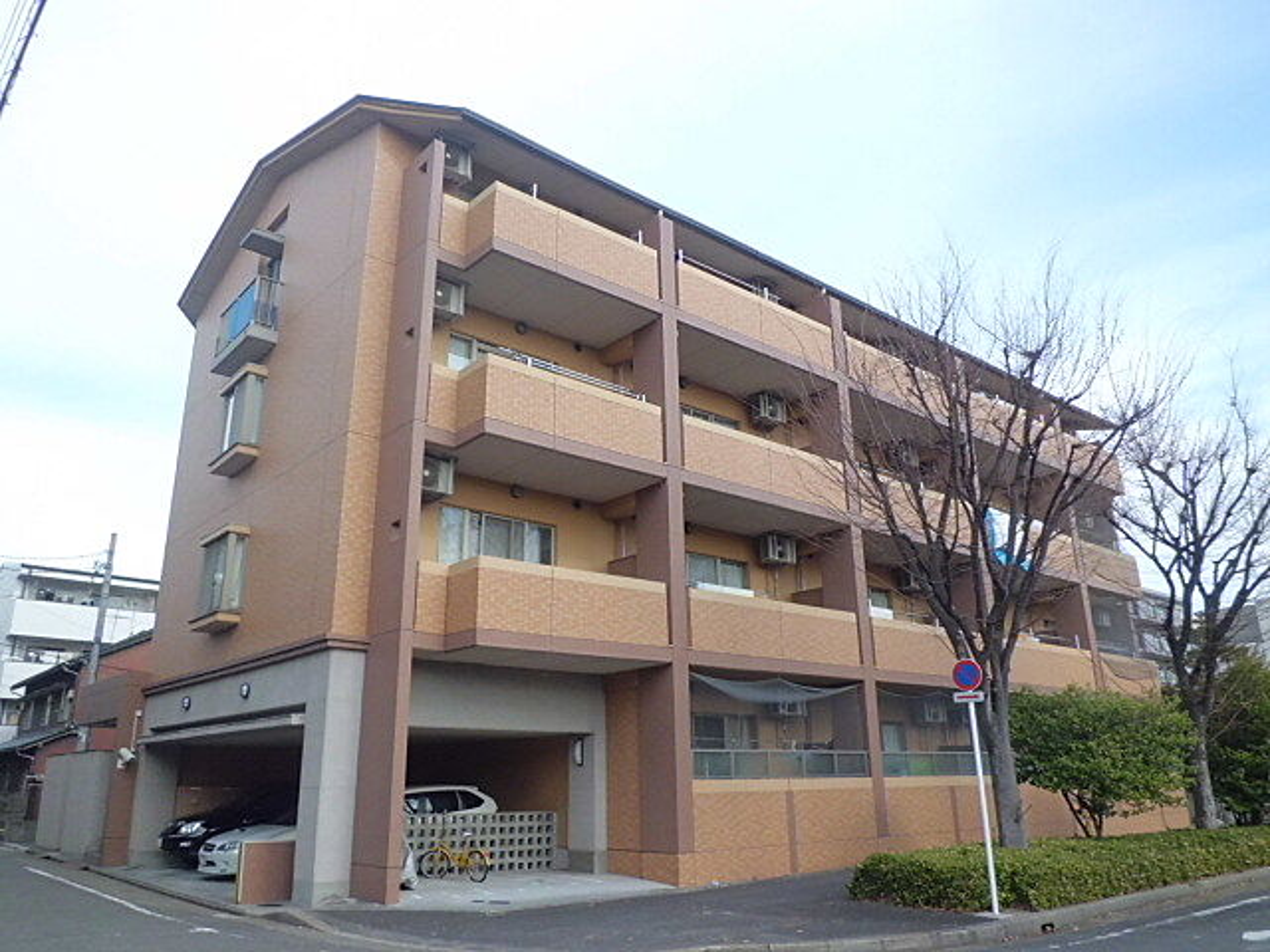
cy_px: 476
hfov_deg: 67.3
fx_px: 954
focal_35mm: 26
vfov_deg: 53.1
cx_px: 635
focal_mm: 4.7
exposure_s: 1/100
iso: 100
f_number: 7.9
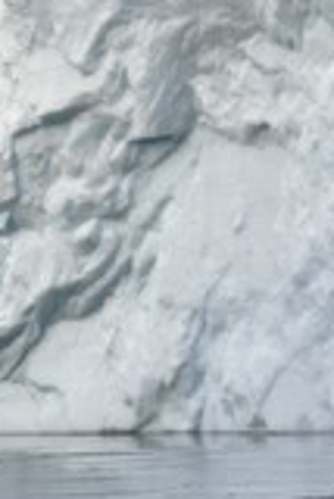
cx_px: 9
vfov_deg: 2.8
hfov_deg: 1.9
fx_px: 10206
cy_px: 237
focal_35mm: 735
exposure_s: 1/500
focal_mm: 280
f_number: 11
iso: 400
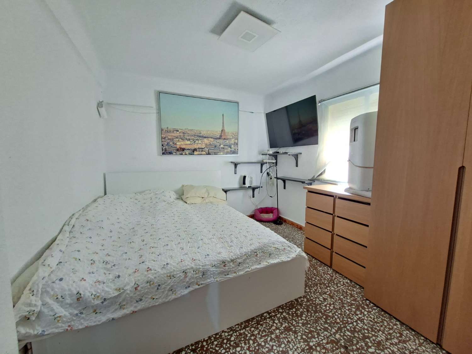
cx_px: 236
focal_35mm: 13
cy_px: 177
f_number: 2.2
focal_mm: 1.74
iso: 320
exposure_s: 1/24
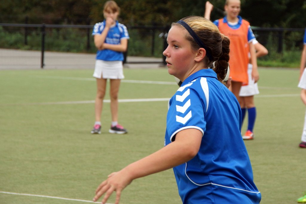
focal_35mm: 202
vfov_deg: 6.8
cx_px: 153
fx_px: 1721
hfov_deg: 10.2
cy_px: 102
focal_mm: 135
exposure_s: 1/500
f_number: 8
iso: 400
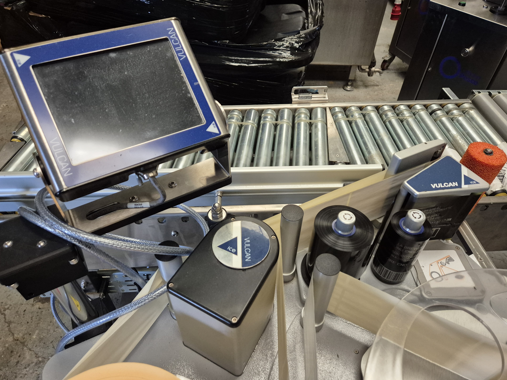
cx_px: 257
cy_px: 185
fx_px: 352
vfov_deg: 56.8
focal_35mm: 24
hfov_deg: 71.6
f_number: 1.8
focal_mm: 5.4
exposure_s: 1/100
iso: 1000
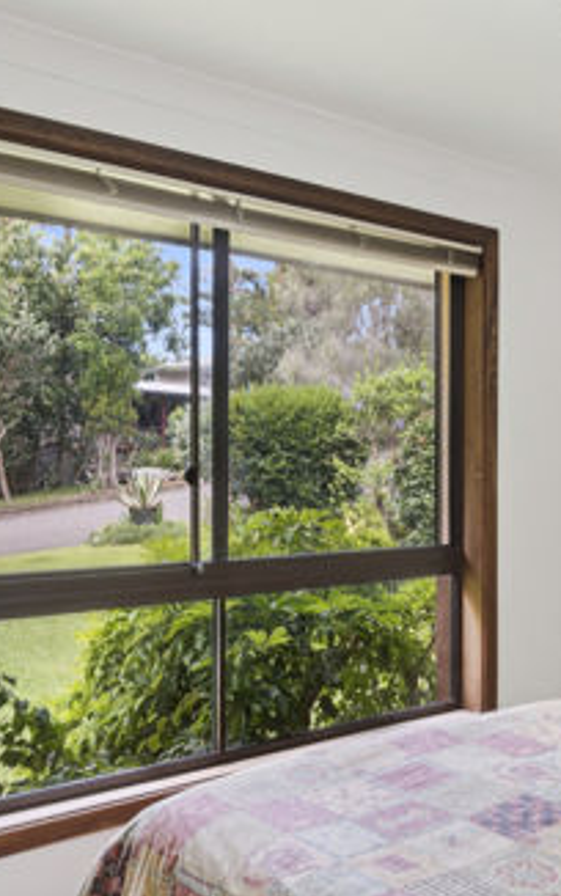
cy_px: 466
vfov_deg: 47.9
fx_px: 1008
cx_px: 448
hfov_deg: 30.4
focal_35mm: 41
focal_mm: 16.5
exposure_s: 1/80
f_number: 7.1
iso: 800
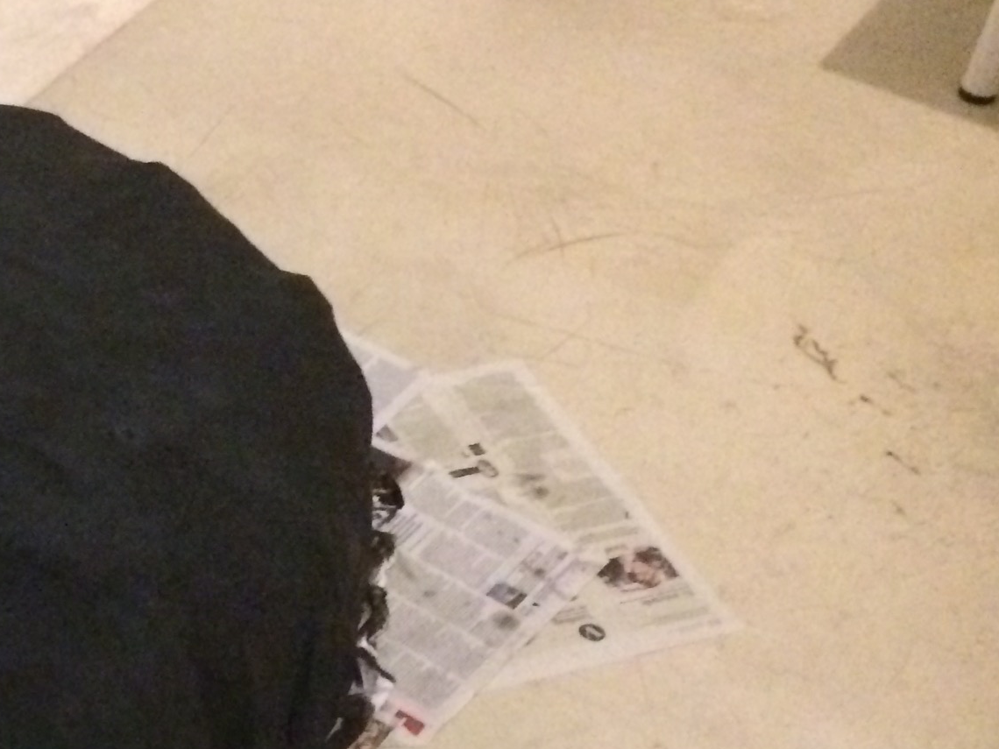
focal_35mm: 83
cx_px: -278
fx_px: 2395
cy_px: 599
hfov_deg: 21.4
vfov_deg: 17.6
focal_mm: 4.15
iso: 640
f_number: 2.2
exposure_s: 1/17
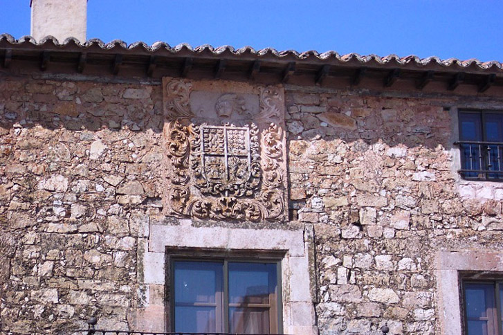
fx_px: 1592
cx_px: 252
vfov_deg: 12.0
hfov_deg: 18.0
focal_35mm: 114
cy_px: 168
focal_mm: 24
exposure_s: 1/700
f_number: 4.8
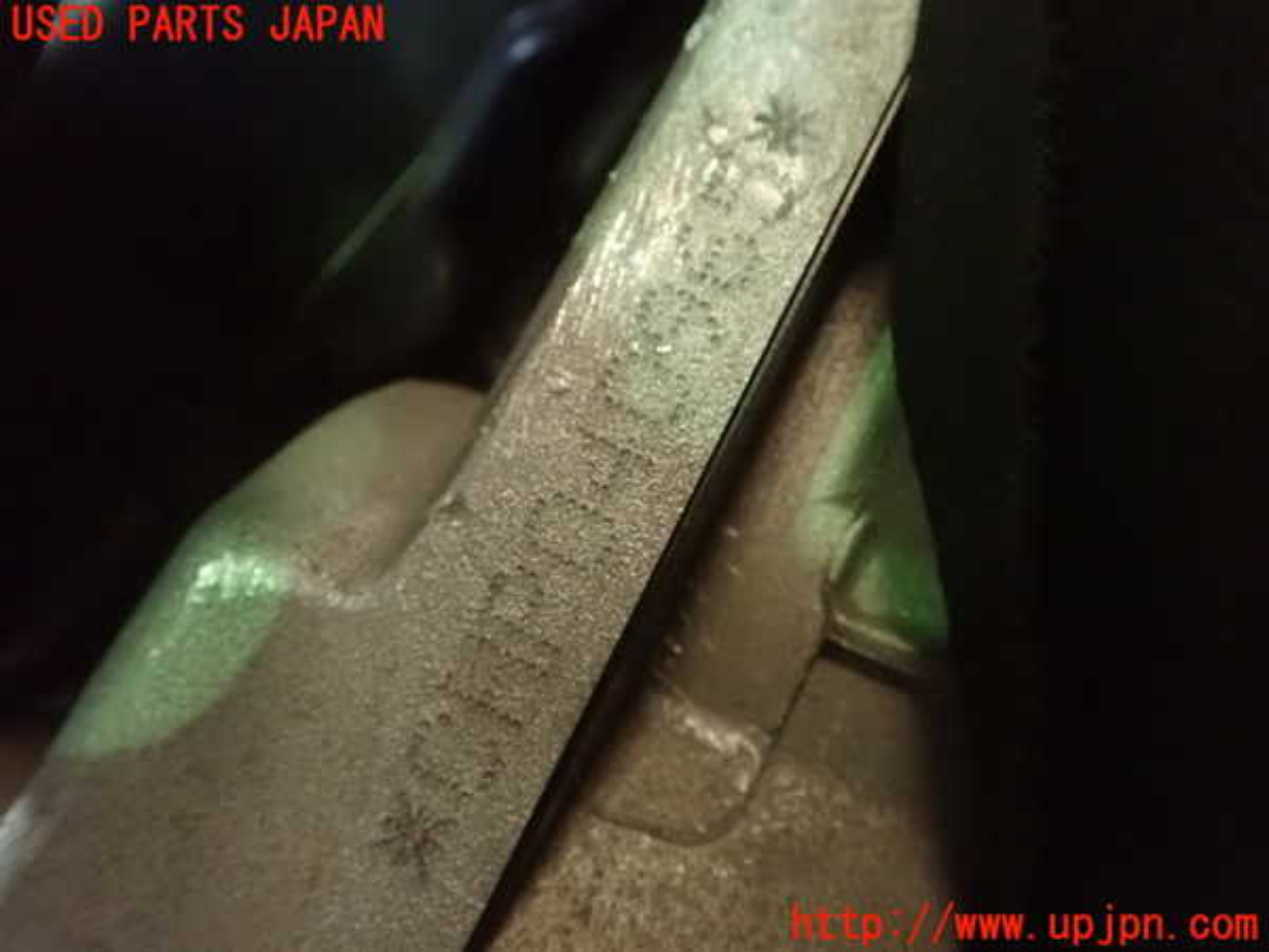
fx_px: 1100
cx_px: 634
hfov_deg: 60.0
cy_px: 476
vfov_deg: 46.8
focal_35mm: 30
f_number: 2.3
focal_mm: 5.5
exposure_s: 1/30
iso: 1600
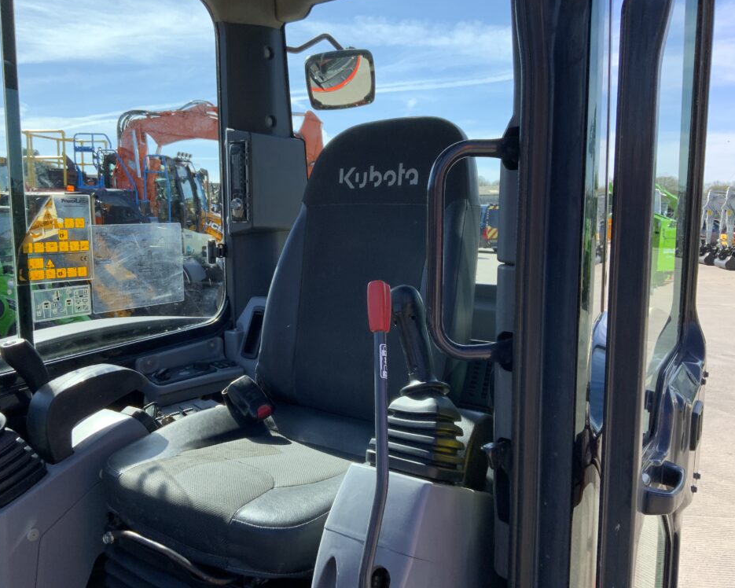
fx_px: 674
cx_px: 353
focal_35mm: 31
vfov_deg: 47.1
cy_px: 292
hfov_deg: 57.2
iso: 16
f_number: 1.8
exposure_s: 1/627
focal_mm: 3
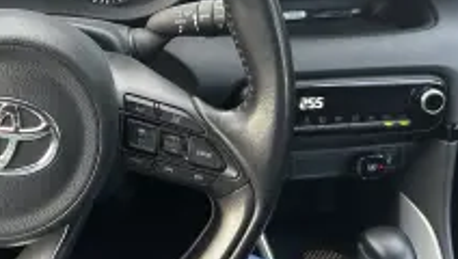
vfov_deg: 24.3
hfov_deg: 42.1
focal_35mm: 48
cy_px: 24
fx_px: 584
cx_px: 145
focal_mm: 5.7
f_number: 1.5
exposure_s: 1/60
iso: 160
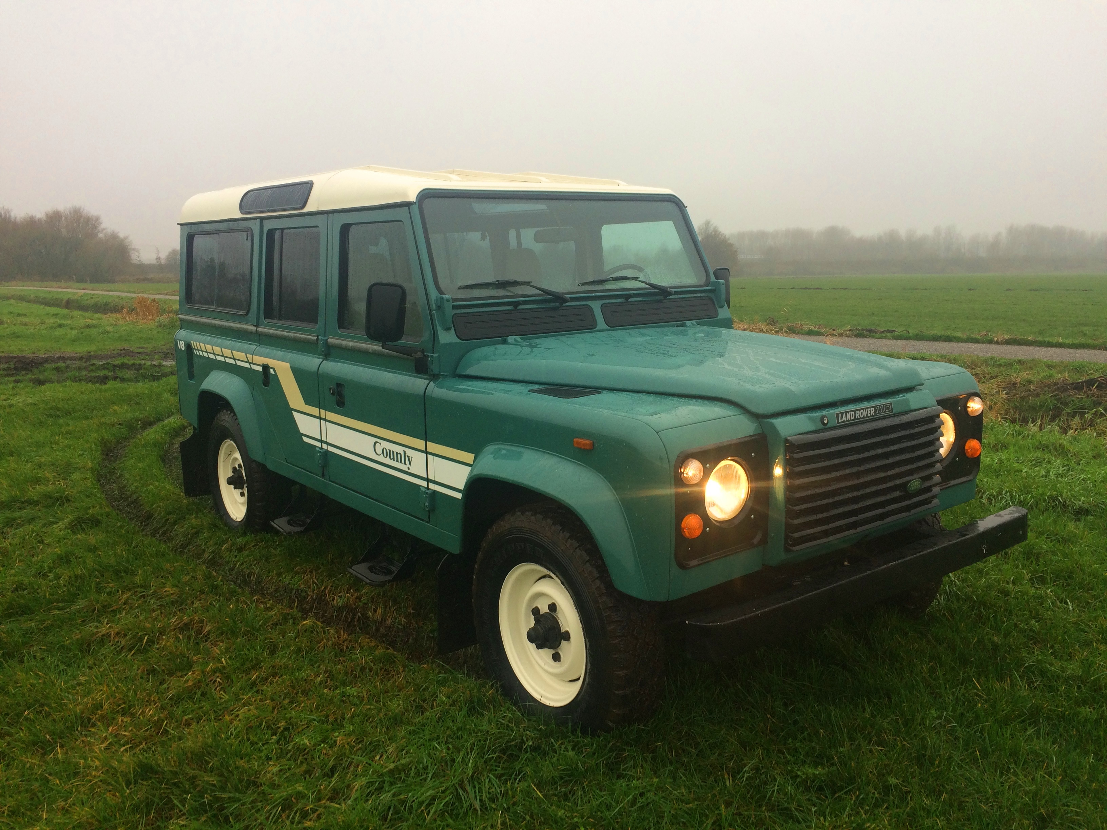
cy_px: 415
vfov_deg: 48.2
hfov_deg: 61.7
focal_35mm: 29
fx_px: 927
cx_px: 554
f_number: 2.2
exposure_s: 1/109
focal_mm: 4.15
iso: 32
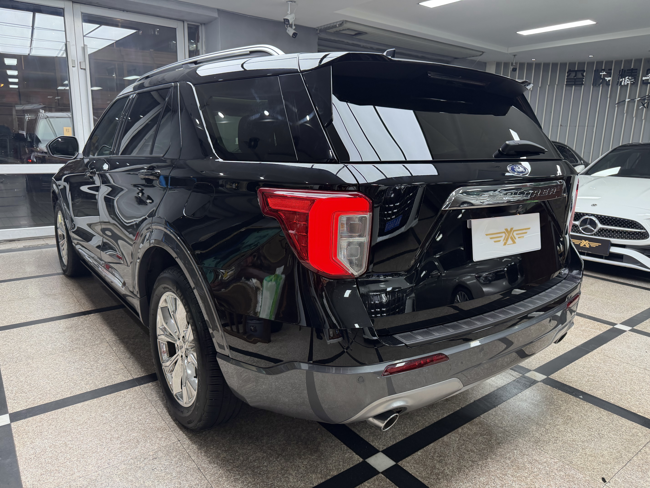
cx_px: 325
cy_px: 244
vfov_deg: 56.8
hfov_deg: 71.6
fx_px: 451
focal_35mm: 24
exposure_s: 1/100
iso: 160
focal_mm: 6.76
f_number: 1.78
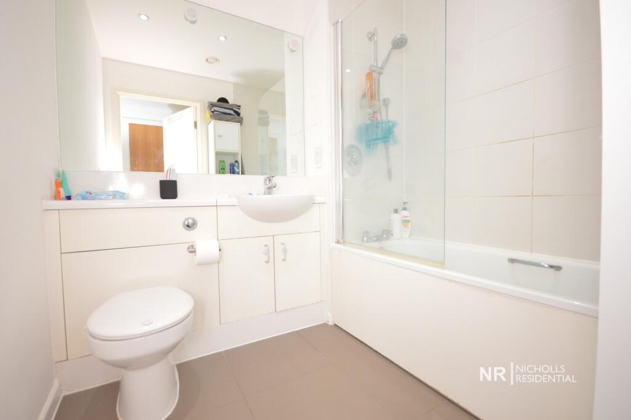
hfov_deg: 100.4
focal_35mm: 15
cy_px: 210
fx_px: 263
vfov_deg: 77.2
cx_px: 316
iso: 800
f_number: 4
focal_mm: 10
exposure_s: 1/60
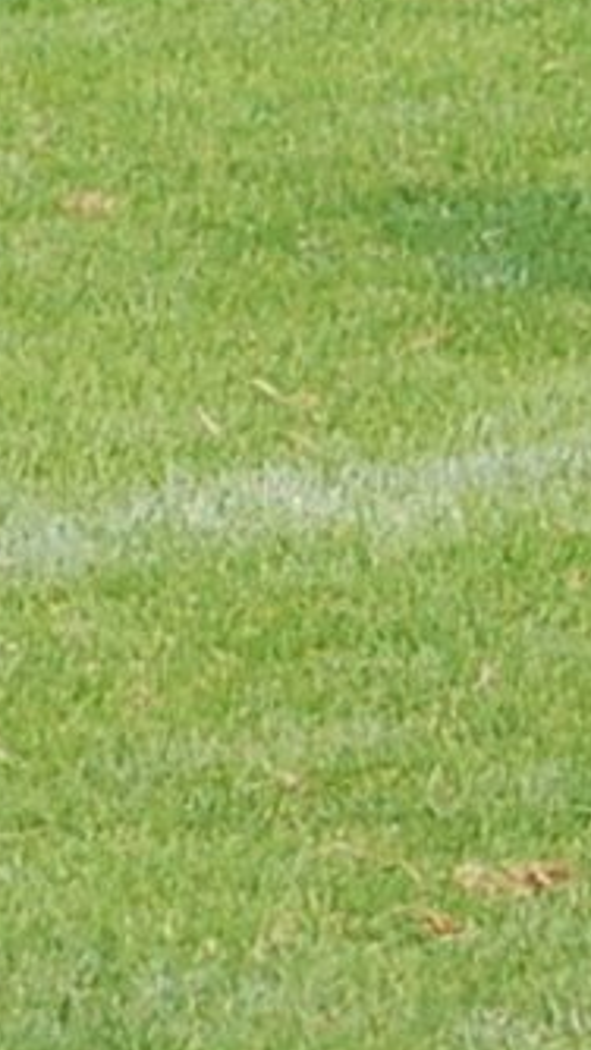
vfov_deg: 3.0
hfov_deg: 1.7
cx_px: -1220
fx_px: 20160
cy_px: -1075
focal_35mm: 724
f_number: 4
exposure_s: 1/1000
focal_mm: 70
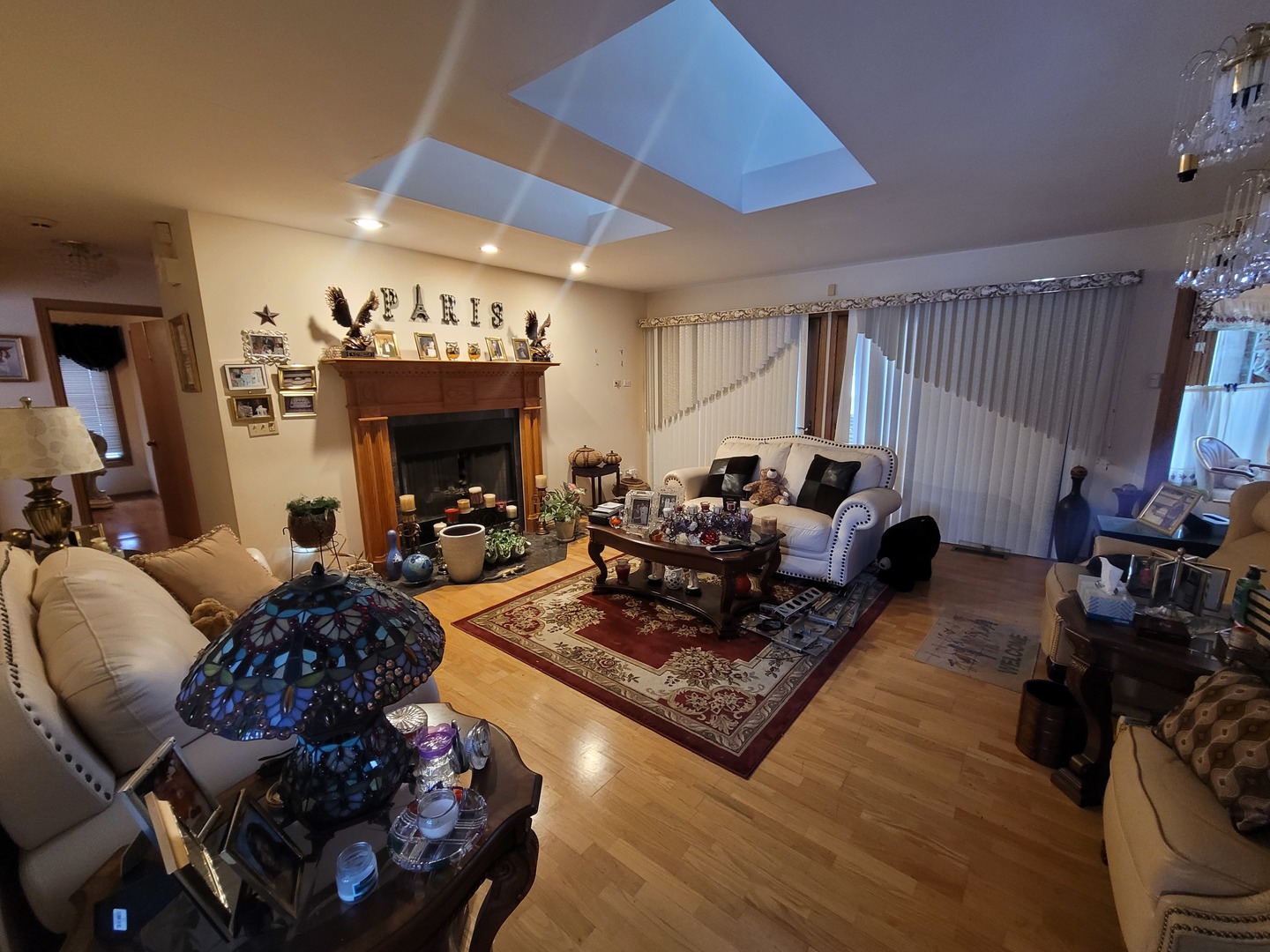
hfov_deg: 106.2
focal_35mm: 13
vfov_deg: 89.9
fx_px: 477
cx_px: 635
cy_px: 476
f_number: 2.2
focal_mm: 2.2
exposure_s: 1/30
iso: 400
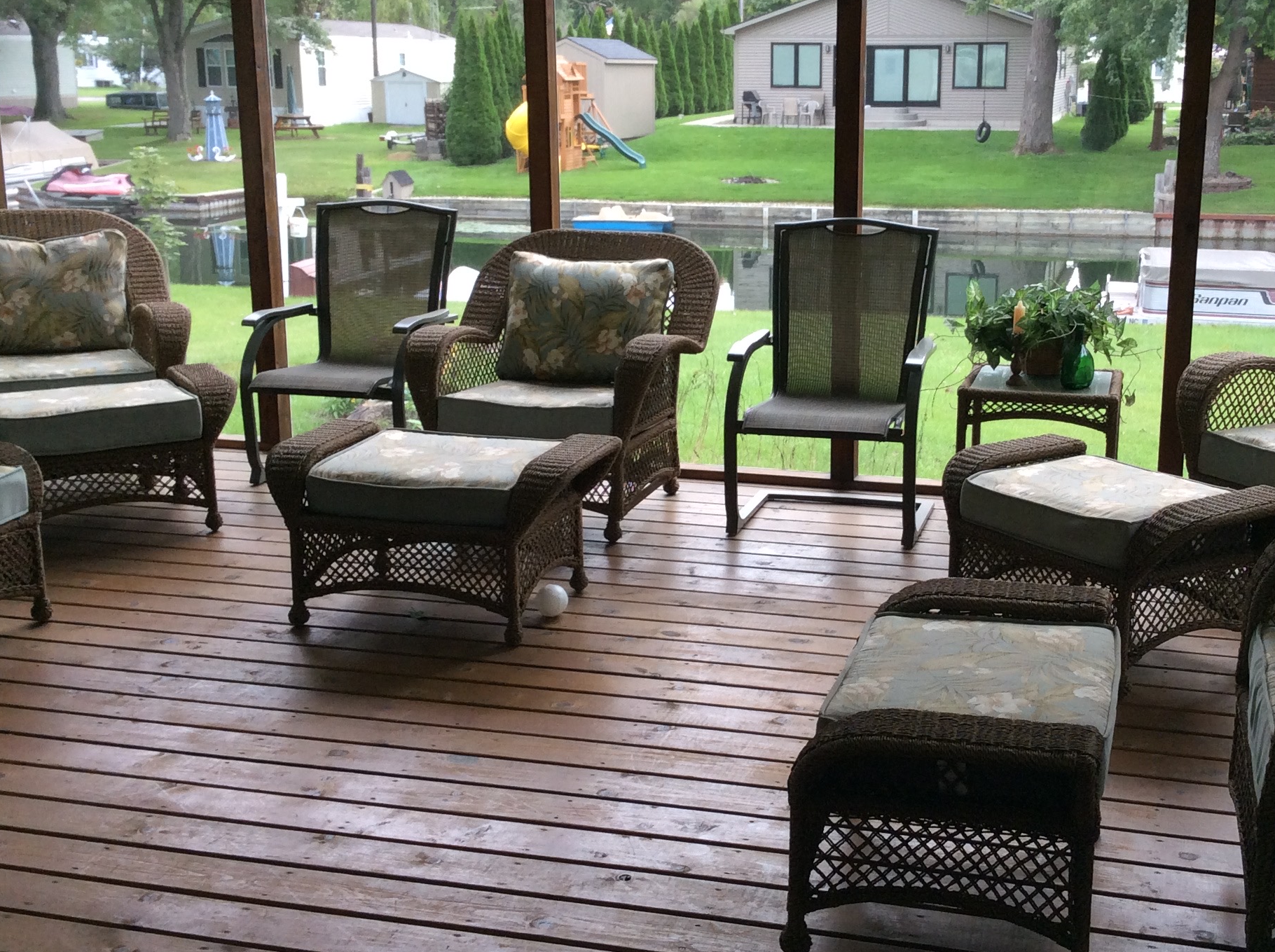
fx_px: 1728
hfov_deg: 40.3
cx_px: 769
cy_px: 436
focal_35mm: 47
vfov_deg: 30.8
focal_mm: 3.3
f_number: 2.4
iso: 50
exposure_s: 1/120
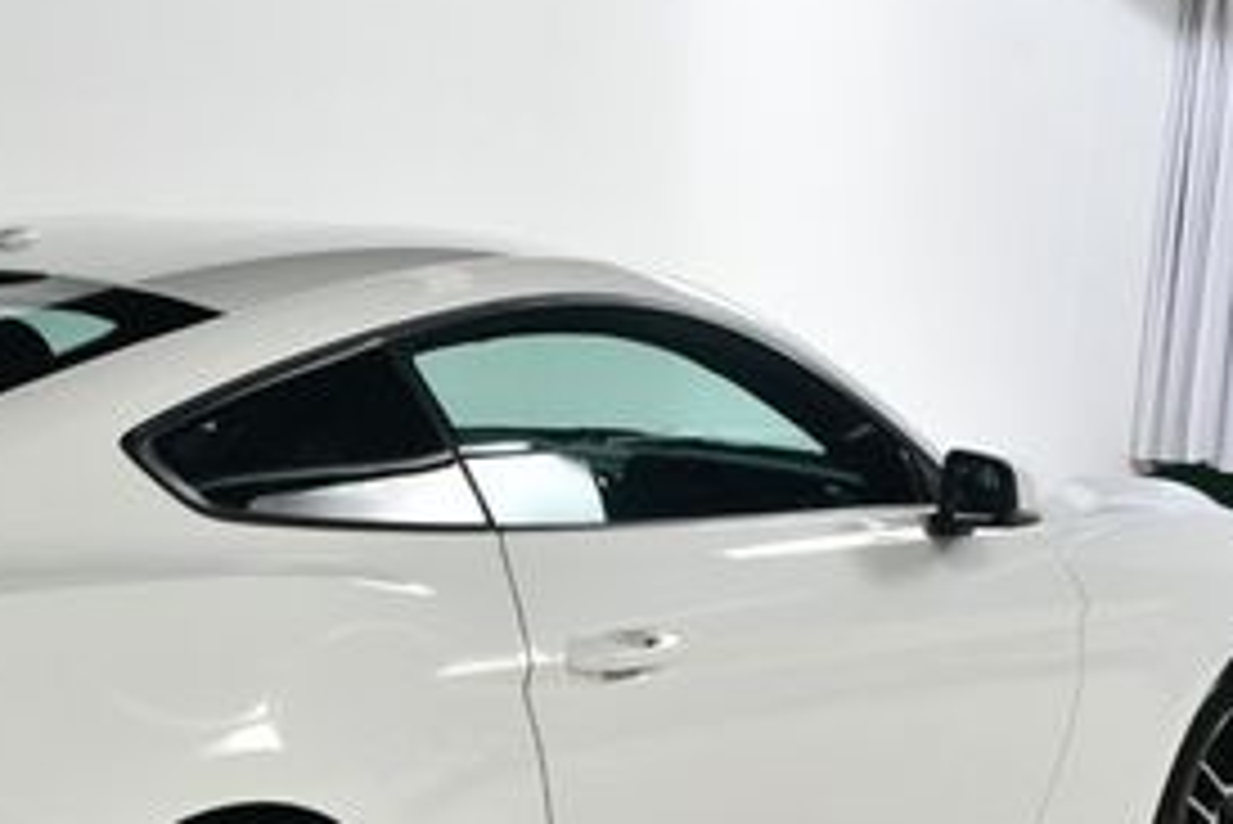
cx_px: 112
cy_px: 856
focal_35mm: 84
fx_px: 2878
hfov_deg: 23.5
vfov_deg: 15.9
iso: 100
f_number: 13
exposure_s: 1/160
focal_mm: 24
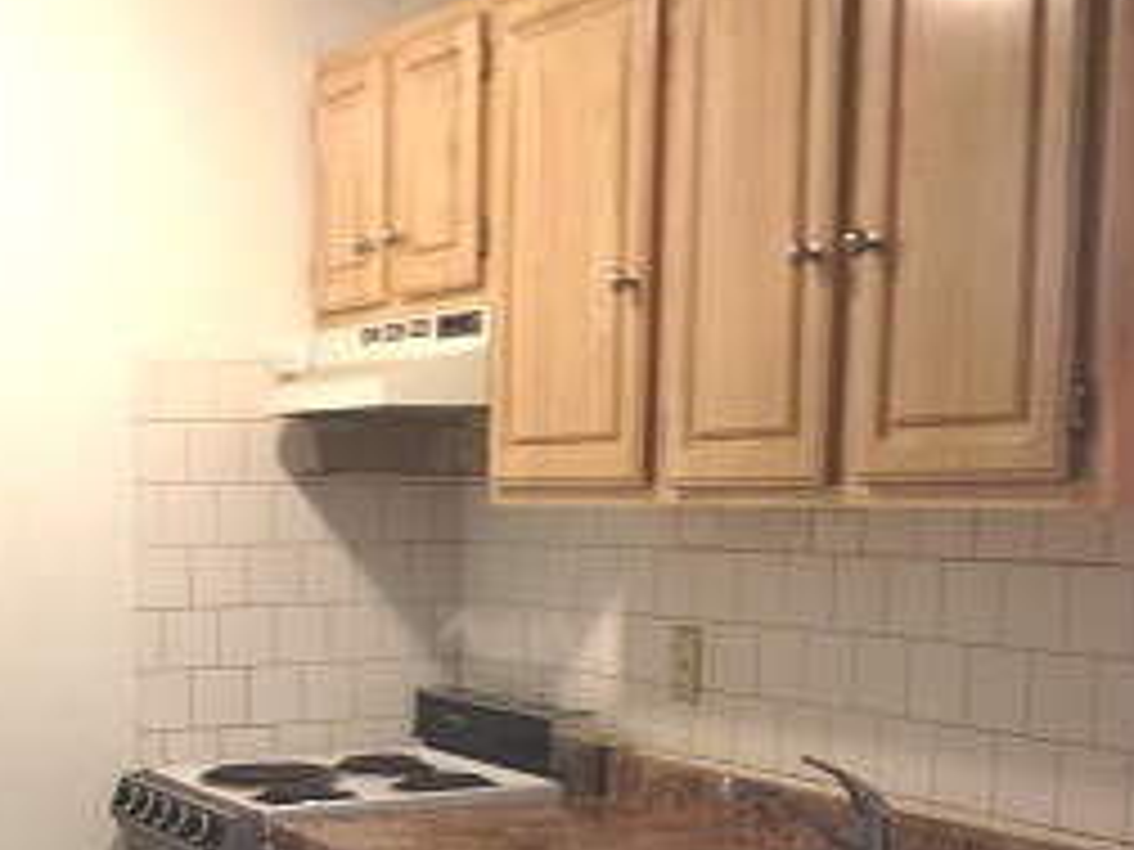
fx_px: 2228
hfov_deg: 28.1
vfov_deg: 21.1
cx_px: 279
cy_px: 792
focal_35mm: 68
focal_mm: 4.28
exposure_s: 1/20
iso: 125
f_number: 2.4
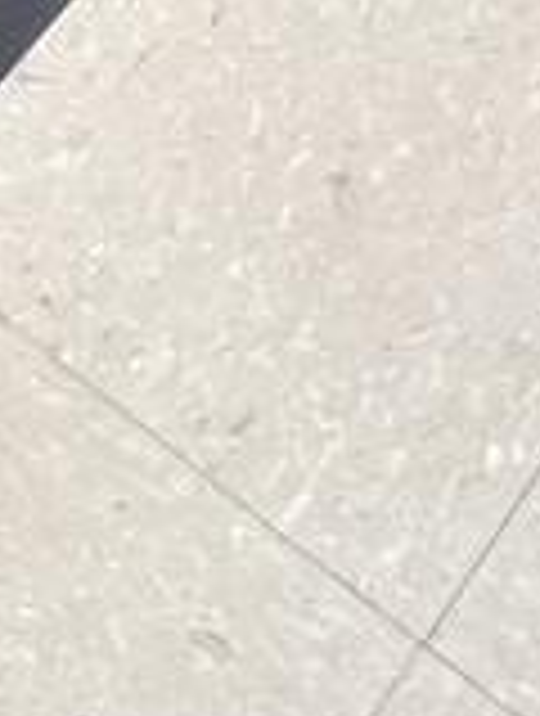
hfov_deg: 8.4
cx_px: -580
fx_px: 3460
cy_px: -1306
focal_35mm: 167
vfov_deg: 9.6
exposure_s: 1/122
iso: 64
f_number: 1.6
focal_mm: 5.96
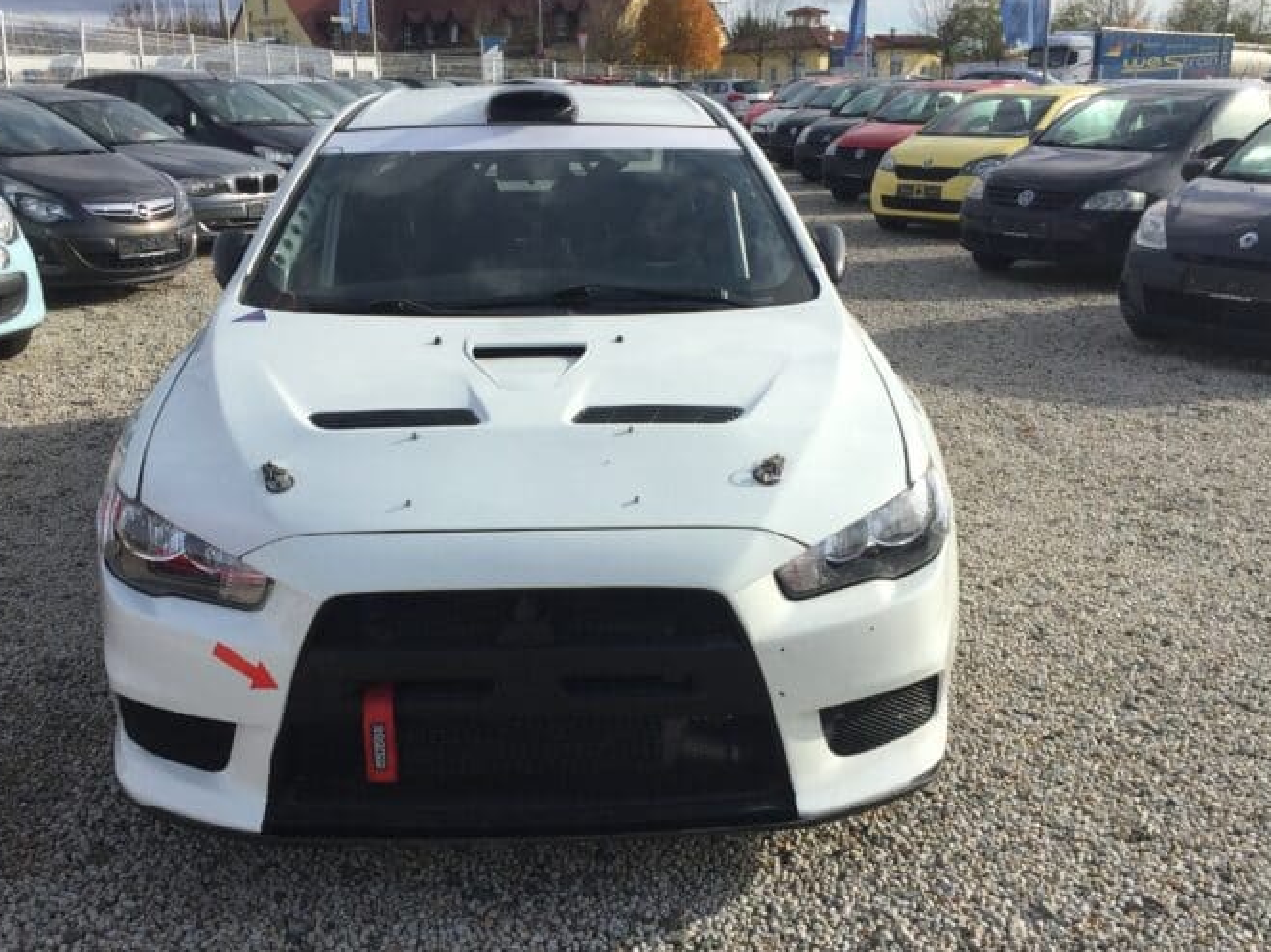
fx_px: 1285
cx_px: 585
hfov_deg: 52.6
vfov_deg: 40.7
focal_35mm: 35
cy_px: 490
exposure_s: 1/1980
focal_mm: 4.15
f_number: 2.2
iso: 32
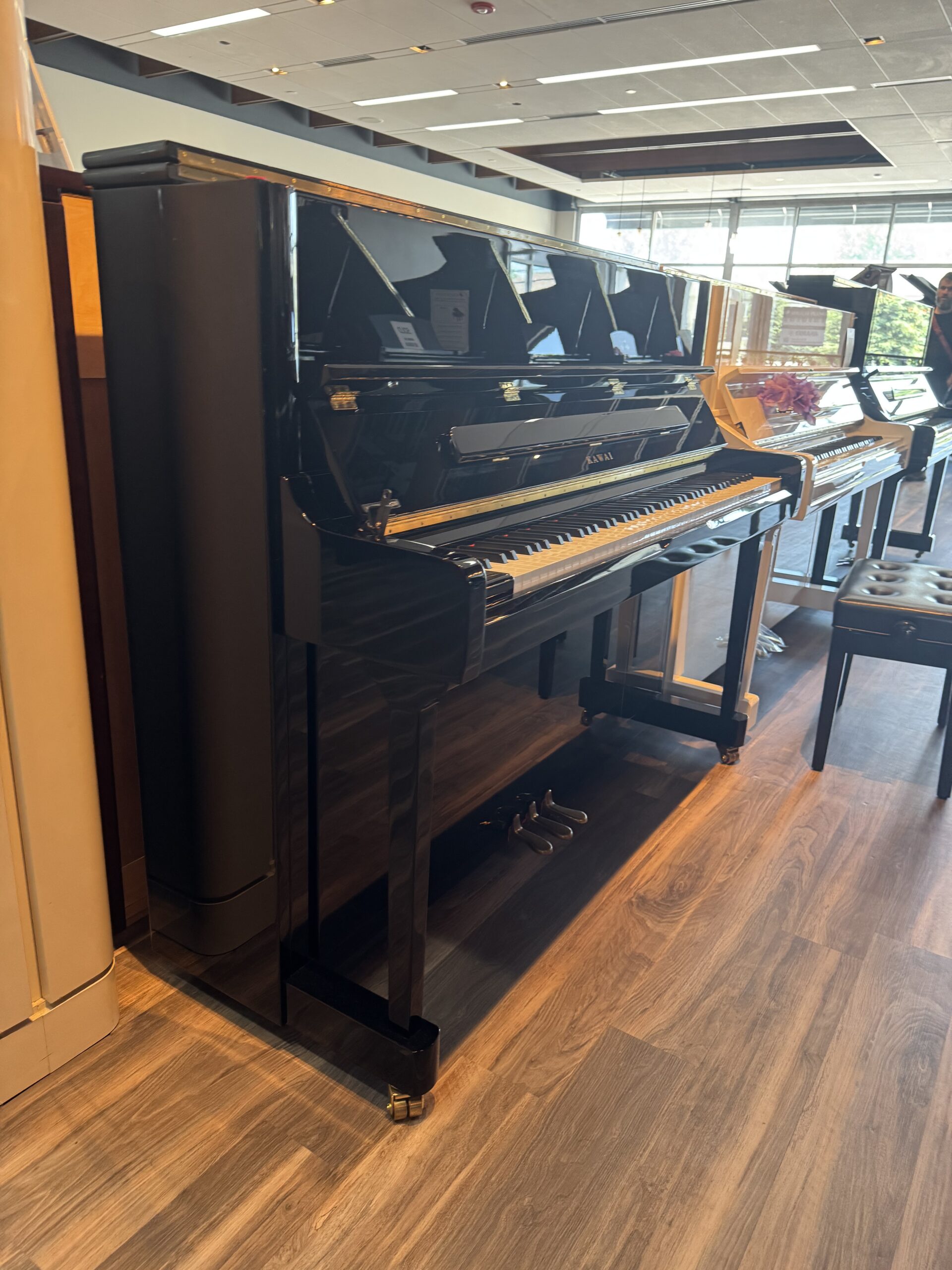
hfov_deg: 56.8
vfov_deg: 71.6
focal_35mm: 24
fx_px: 880
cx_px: 476
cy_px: 635
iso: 250
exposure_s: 1/60
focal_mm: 6.76
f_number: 1.78
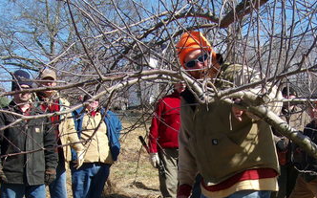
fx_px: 656
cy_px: 185
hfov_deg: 27.1
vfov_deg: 16.9
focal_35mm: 76
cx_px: 191
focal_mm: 7.2
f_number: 8.46
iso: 100
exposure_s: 1/200
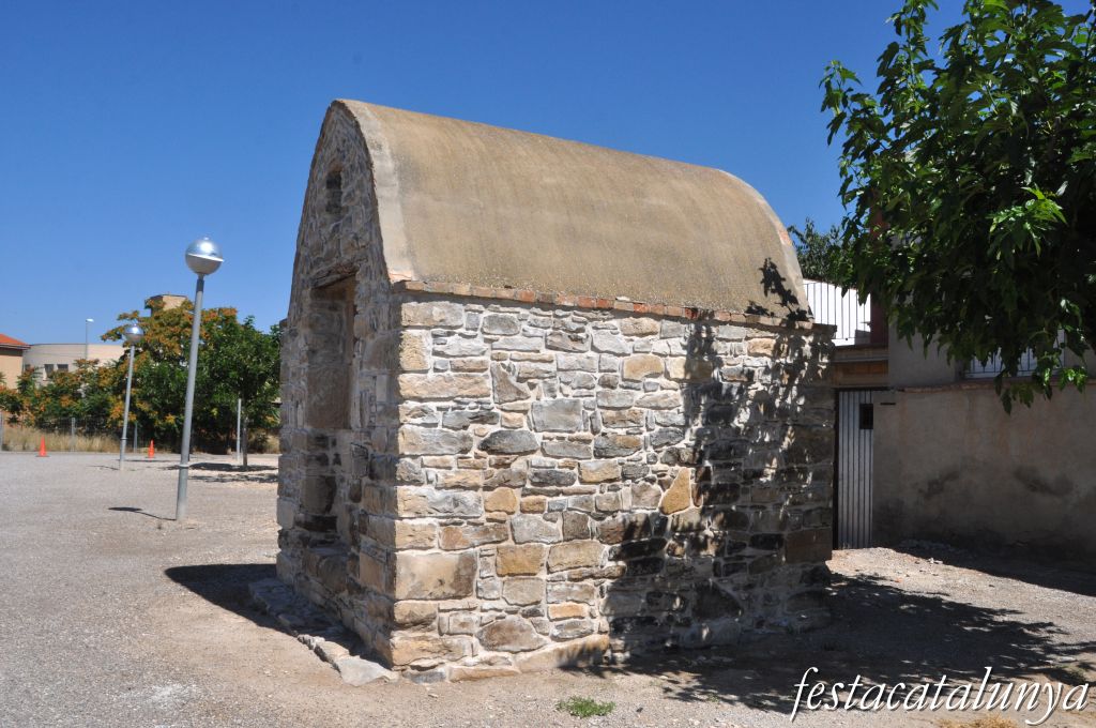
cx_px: 548
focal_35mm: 30
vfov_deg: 43.5
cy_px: 364
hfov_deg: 62.0
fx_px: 912
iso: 500
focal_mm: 20
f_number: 13
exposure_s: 1/640
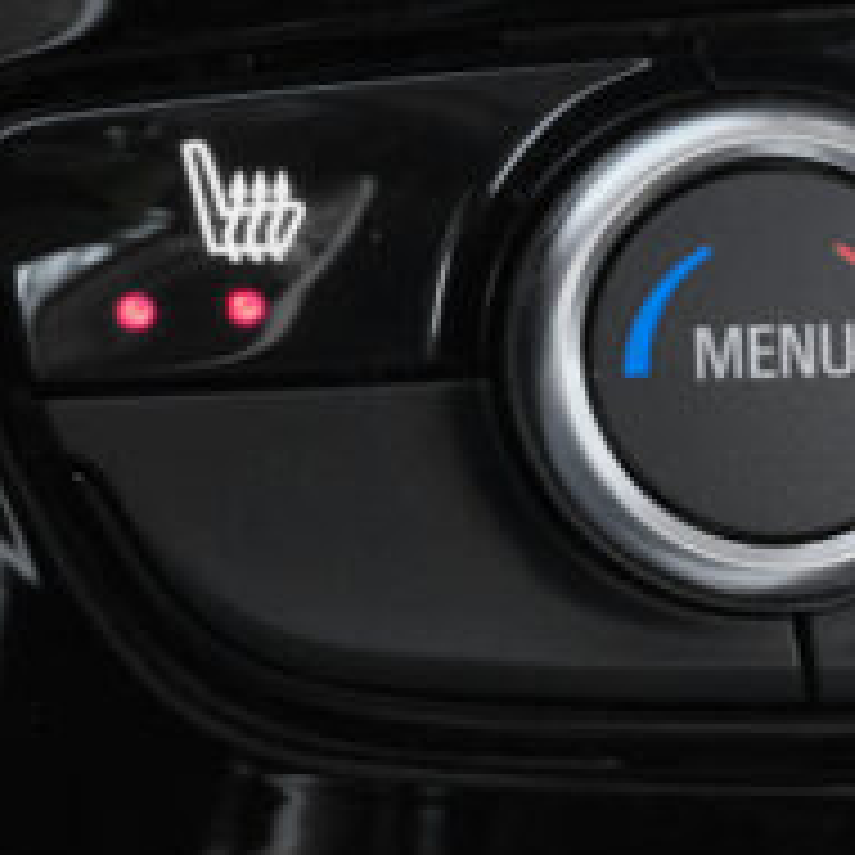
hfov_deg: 8.8
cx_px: 1688
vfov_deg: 9.3
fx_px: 5254
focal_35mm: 188
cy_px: 547
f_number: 9
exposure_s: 1/50
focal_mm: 27.1
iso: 2000
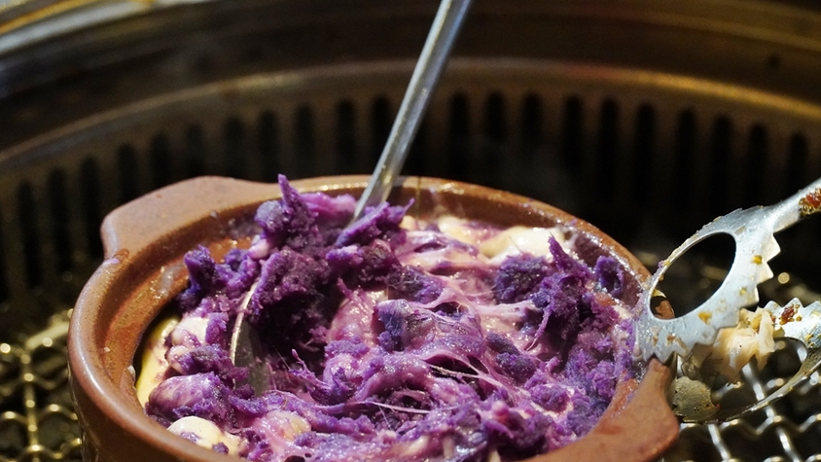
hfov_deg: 18.5
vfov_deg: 10.5
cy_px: 227
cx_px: 409
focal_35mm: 116
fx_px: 2515
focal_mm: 73
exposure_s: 1/50
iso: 6400
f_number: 5.6
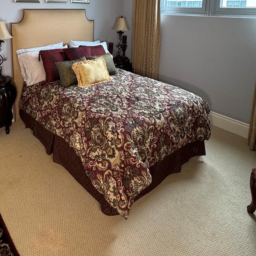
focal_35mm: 28
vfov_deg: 52.4
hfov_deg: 56.0
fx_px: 234
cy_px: 40
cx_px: 84
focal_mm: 2.22
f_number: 2.2
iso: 200
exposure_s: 1/120
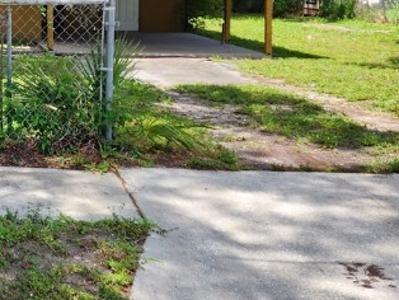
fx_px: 865
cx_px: -86
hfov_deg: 23.6
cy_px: -9
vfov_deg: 19.1
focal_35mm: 75
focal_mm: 6.4
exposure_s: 1/571
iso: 12
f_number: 1.8
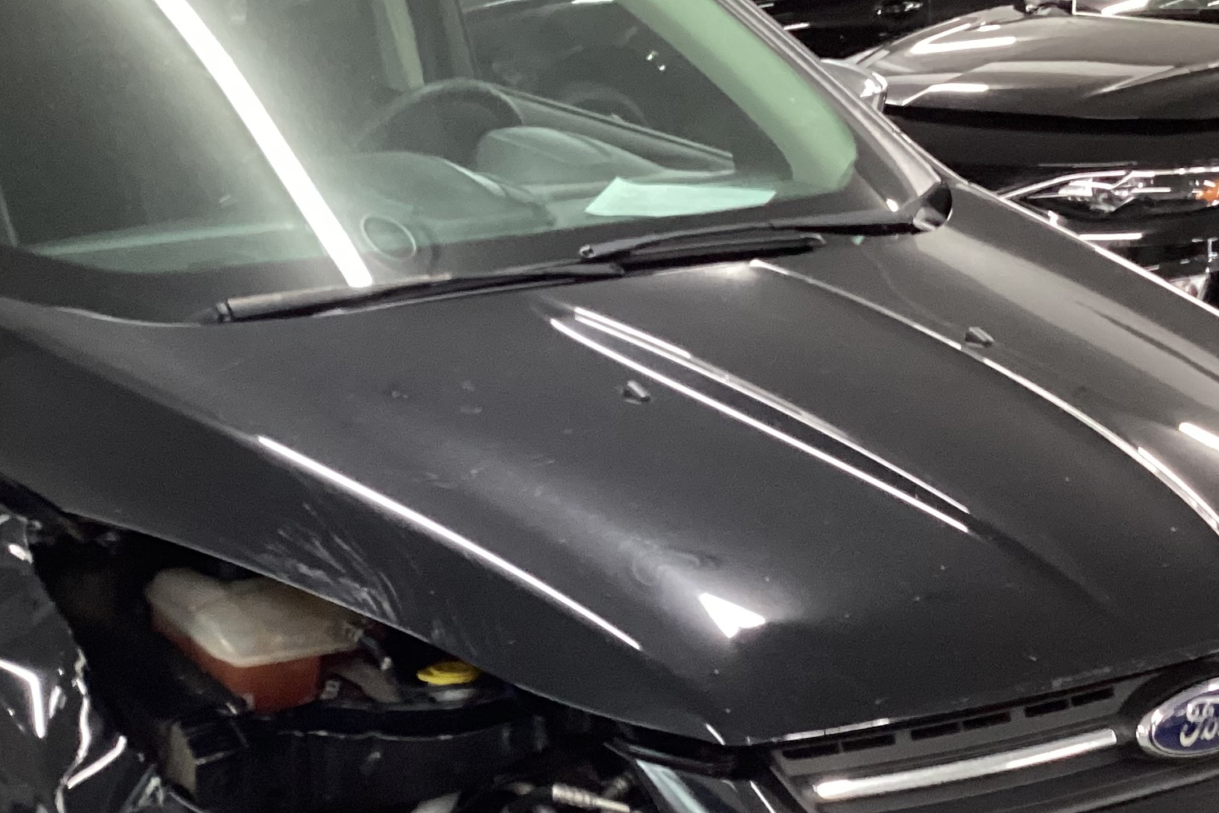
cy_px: 562
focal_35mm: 69
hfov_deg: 29.0
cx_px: 386
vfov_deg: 19.7
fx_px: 2336
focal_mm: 3.3
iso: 320
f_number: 2.4
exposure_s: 1/40
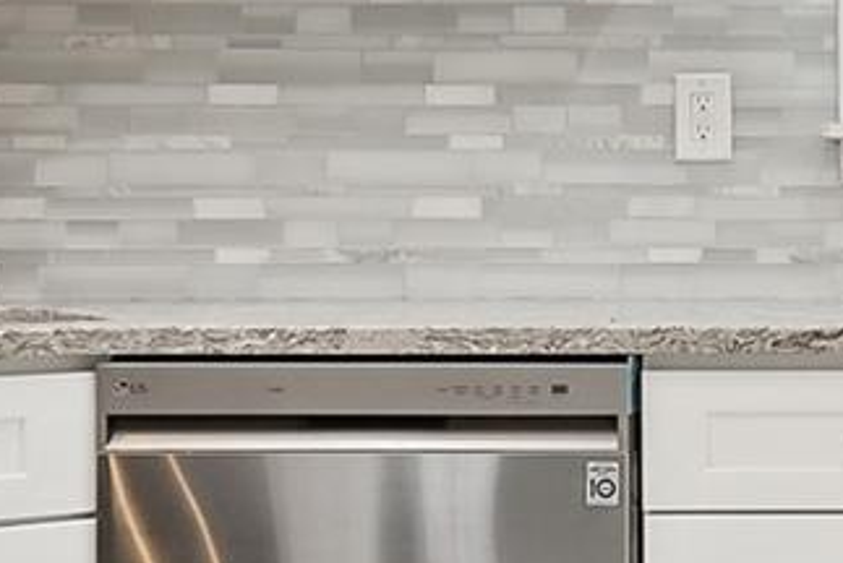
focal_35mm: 95
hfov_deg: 19.0
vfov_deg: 14.4
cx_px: 1237
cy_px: 166
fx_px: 2227
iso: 400
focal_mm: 15
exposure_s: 1/50
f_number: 11
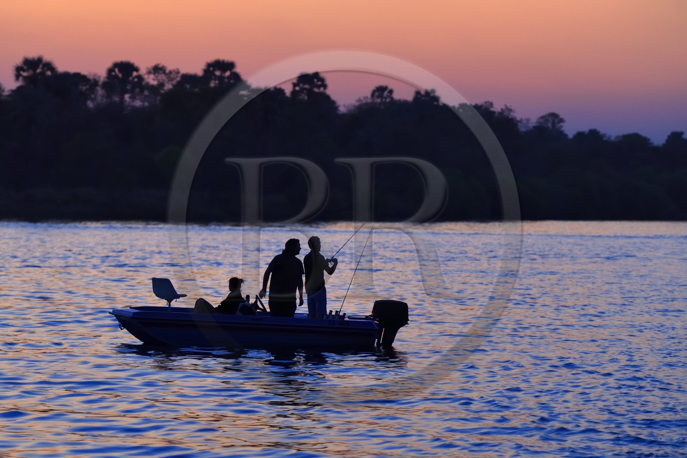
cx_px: 344
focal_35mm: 170
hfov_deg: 12.1
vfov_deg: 8.1
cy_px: 229
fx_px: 3243
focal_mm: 170
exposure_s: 1/40
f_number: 4
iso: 1600
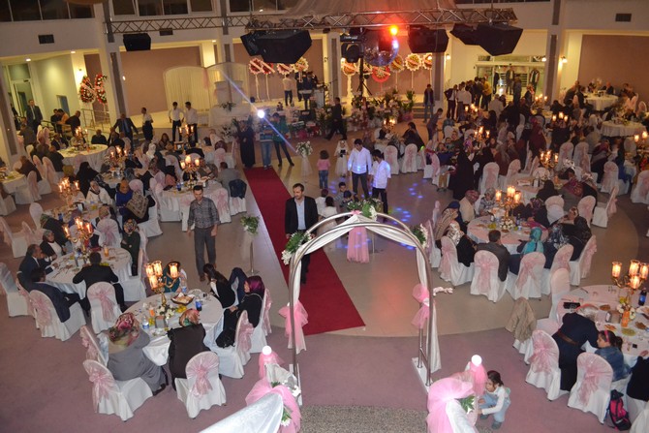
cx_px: 324
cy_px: 216
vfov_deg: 48.0
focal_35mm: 27
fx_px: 487
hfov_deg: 67.4
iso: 3200
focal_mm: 18
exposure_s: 1/60
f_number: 3.5
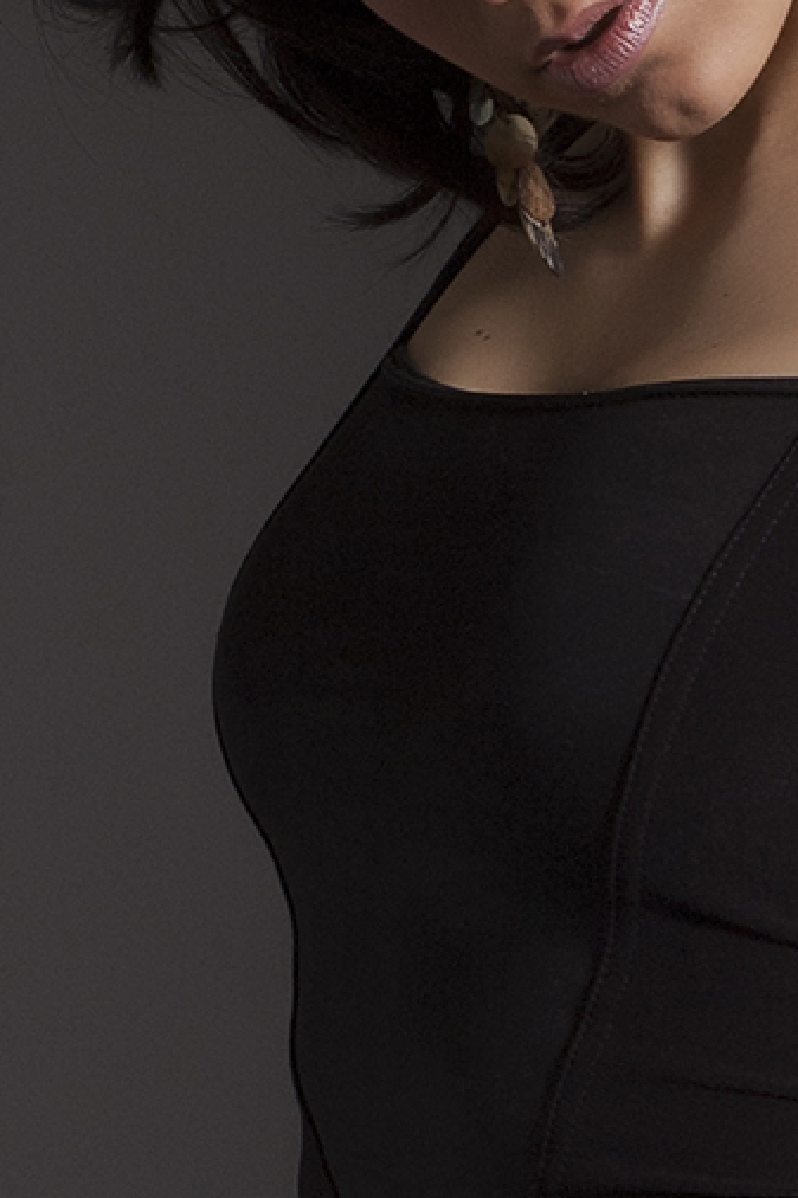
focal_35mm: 237
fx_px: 7885
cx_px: 850
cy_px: 992
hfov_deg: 5.8
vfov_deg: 8.7
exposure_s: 1/500
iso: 400
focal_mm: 50
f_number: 10
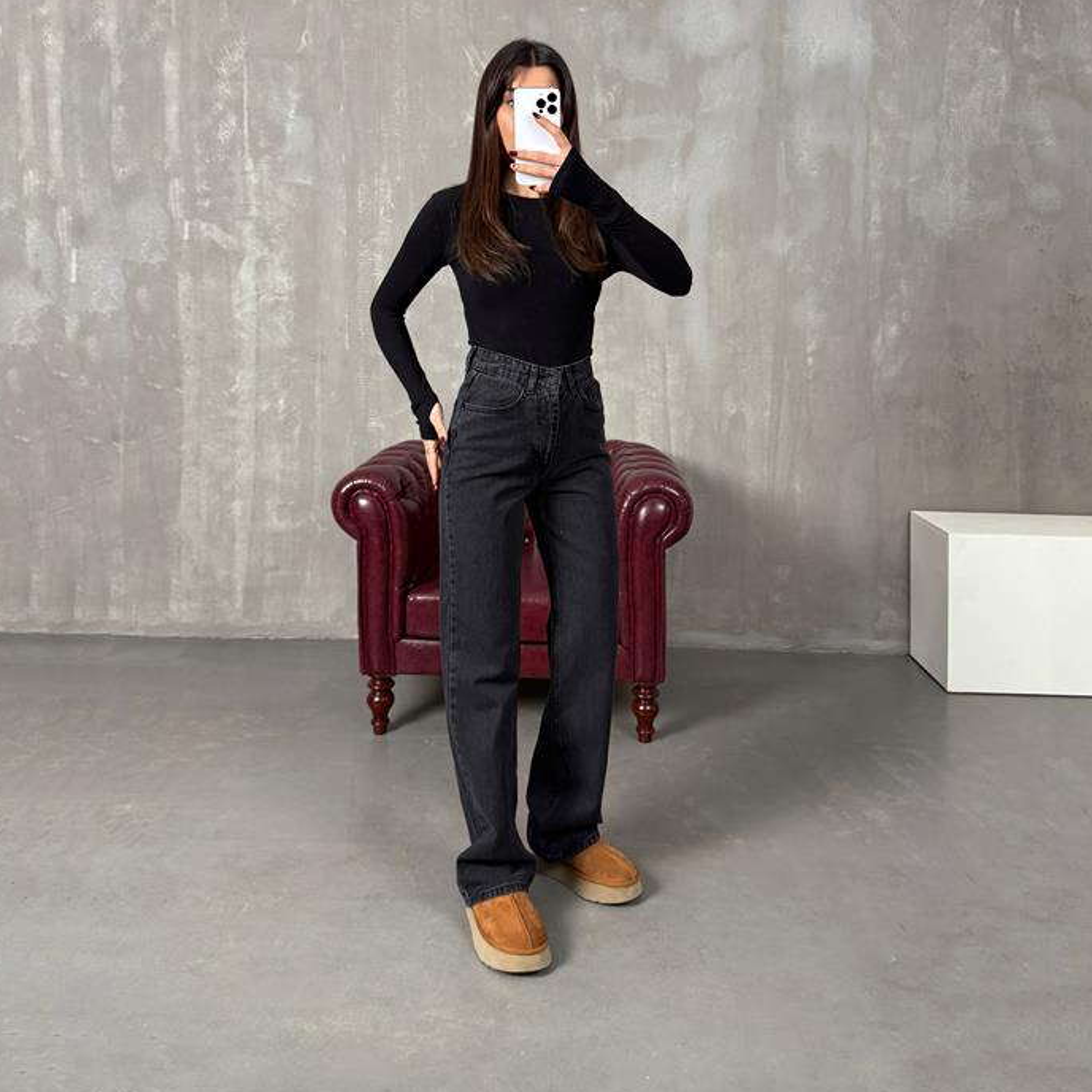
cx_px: 548
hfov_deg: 55.6
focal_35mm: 29
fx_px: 1035
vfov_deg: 54.6
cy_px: 373
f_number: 1.78
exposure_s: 1/83
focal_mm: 6.76
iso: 200
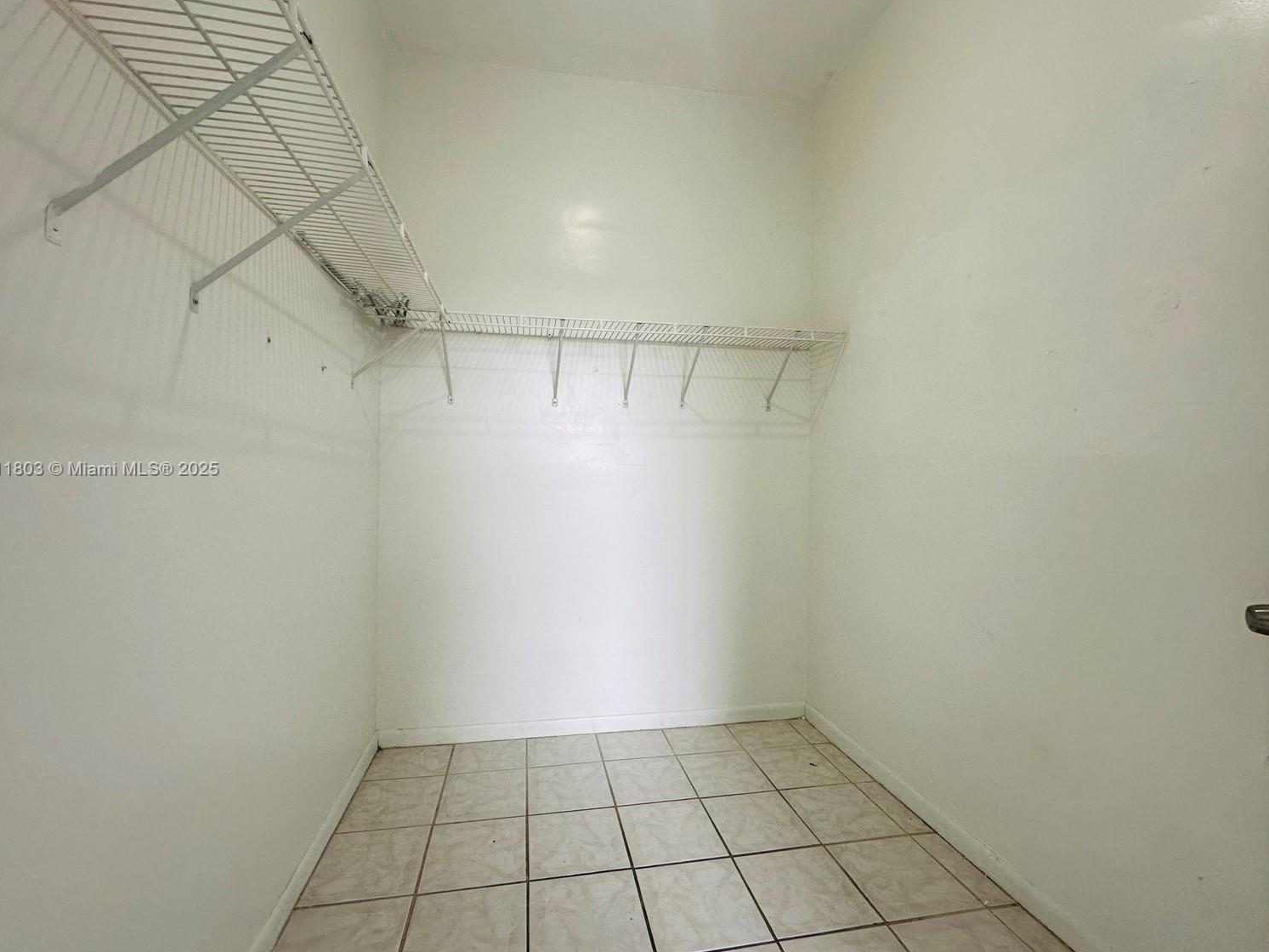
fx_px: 550
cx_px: 626
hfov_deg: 98.2
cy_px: 470
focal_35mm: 15
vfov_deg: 81.8
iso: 160
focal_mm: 2.22
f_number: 2.2
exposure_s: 1/120
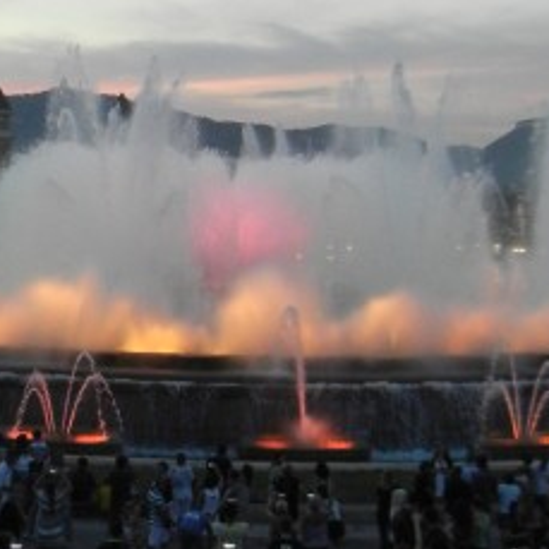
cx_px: 230
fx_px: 1597
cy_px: 189
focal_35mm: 89
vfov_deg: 19.5
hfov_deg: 19.5
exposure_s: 1/105
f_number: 3.5
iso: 640
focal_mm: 5.4
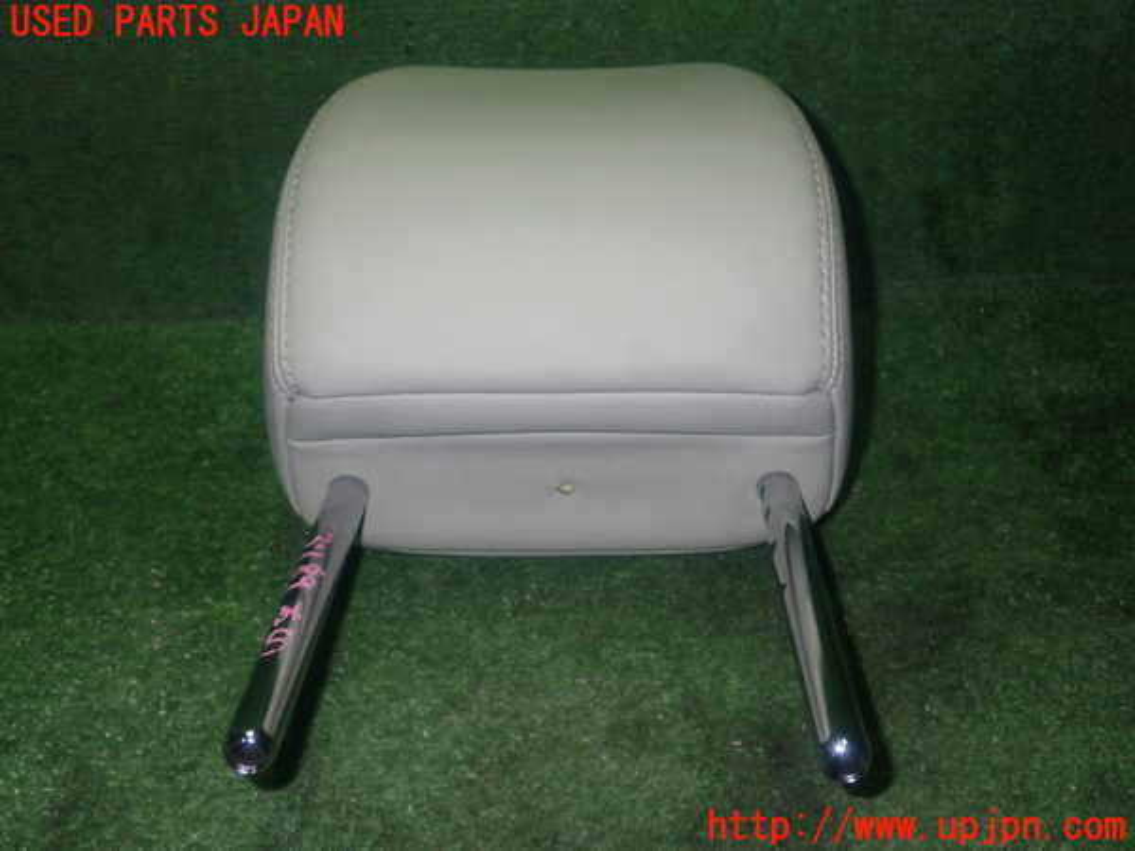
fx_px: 1246
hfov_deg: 49.0
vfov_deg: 37.7
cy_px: 426
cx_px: 568
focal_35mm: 38
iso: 800
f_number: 8
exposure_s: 1/40
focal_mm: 6.83
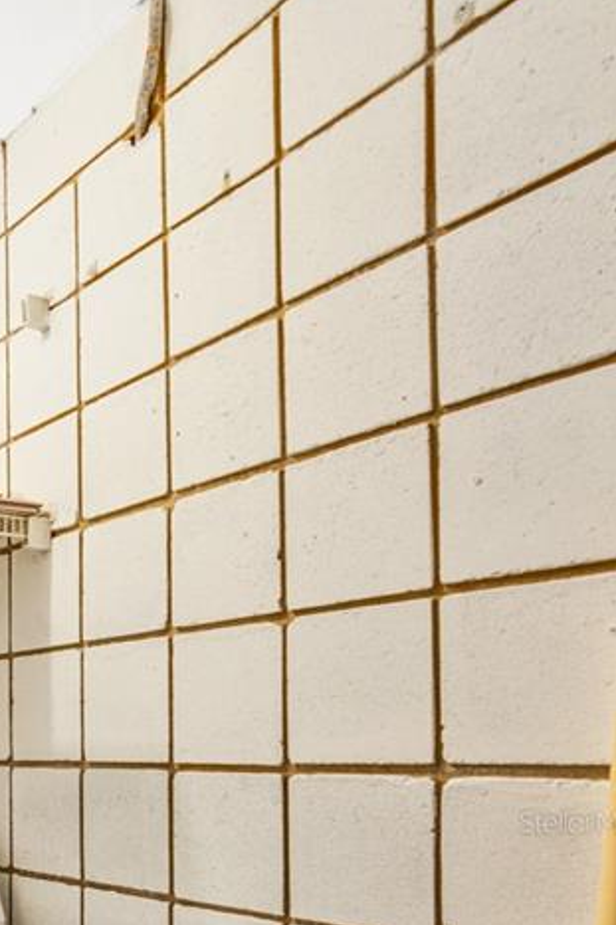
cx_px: -142
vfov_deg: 48.0
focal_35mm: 36
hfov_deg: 30.6
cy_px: 822
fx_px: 925
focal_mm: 14
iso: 100
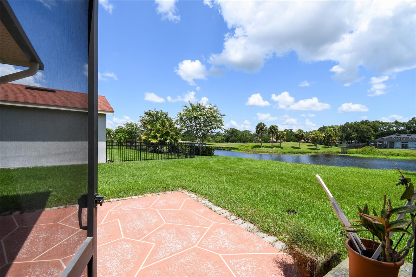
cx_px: 208
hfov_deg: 100.4
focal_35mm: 15
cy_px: 138
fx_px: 173
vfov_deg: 77.3
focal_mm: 10
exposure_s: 1/320
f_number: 7.1
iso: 100
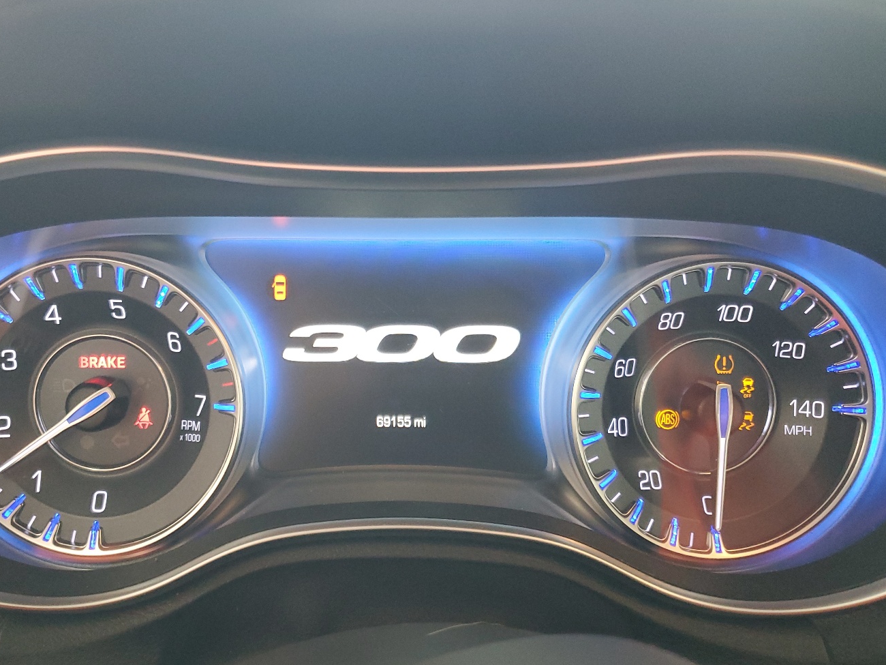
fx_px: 819
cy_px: 376
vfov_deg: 44.1
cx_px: 365
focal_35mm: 32
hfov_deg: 56.5
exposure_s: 1/60.2
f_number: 1.5
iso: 255
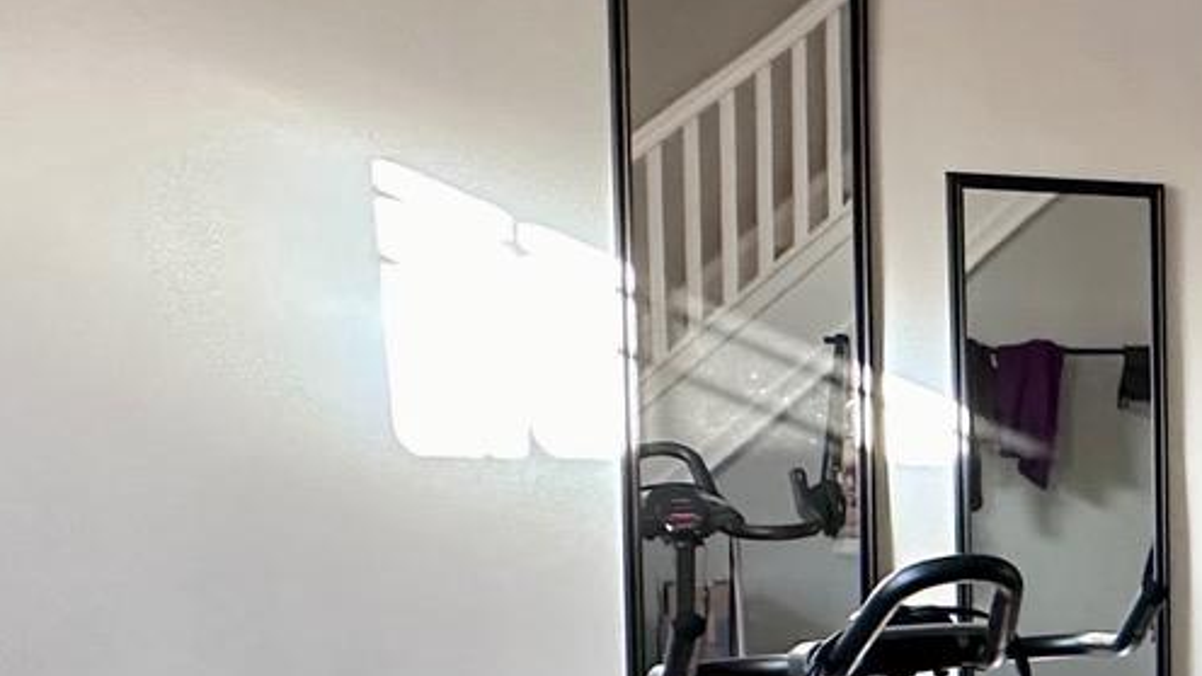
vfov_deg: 19.0
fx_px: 2008
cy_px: 475
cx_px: 1854
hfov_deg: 24.7
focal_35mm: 63
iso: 320
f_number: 2.2
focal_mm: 2.22
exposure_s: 1/60
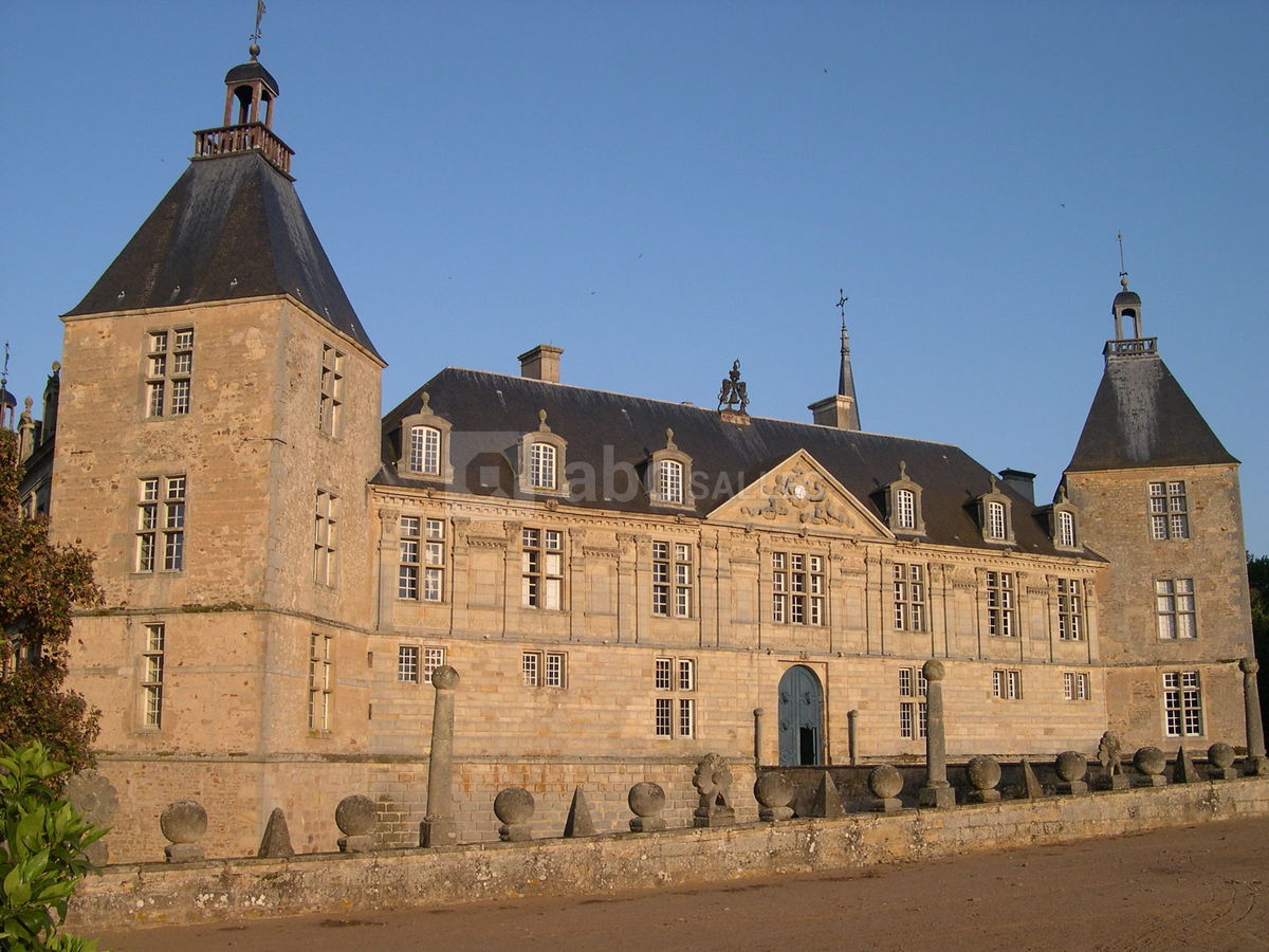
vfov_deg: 37.7
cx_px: 634
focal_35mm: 38
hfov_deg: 49.0
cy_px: 476
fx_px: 1393
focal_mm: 8
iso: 100
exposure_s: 1/142
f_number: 7.6
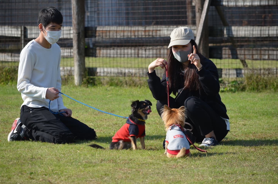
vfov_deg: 5.5
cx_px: 139
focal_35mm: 248
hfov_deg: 8.3
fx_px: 1907
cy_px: 92
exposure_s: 1/2000
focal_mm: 165
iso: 400
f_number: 5.6
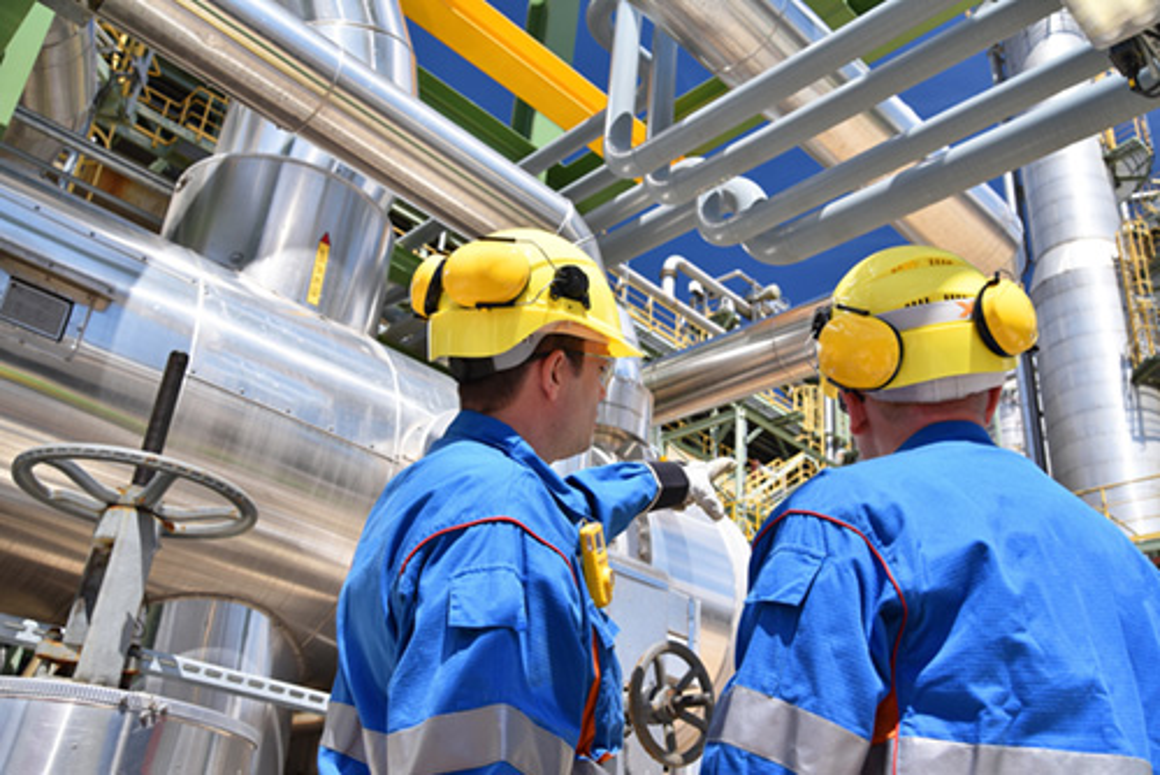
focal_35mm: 34
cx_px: 580
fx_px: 1096
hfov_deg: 55.8
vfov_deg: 38.9
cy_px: 388
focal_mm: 34
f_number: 8
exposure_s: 1/320
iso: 400
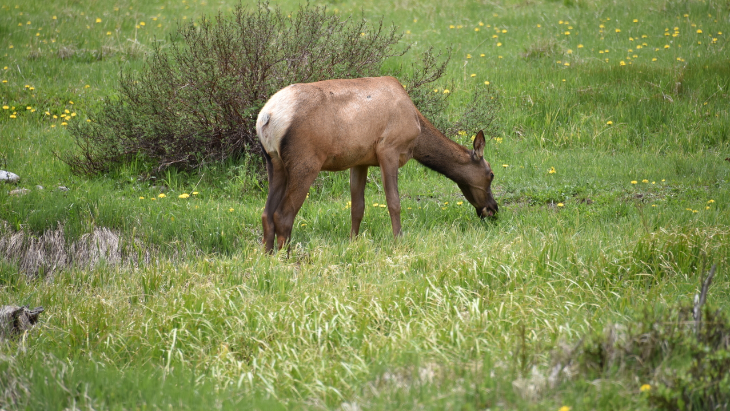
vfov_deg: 3.9
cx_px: 365
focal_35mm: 315
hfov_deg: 6.9
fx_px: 6097
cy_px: 175
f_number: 5.6
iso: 360
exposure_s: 1/640
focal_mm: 300
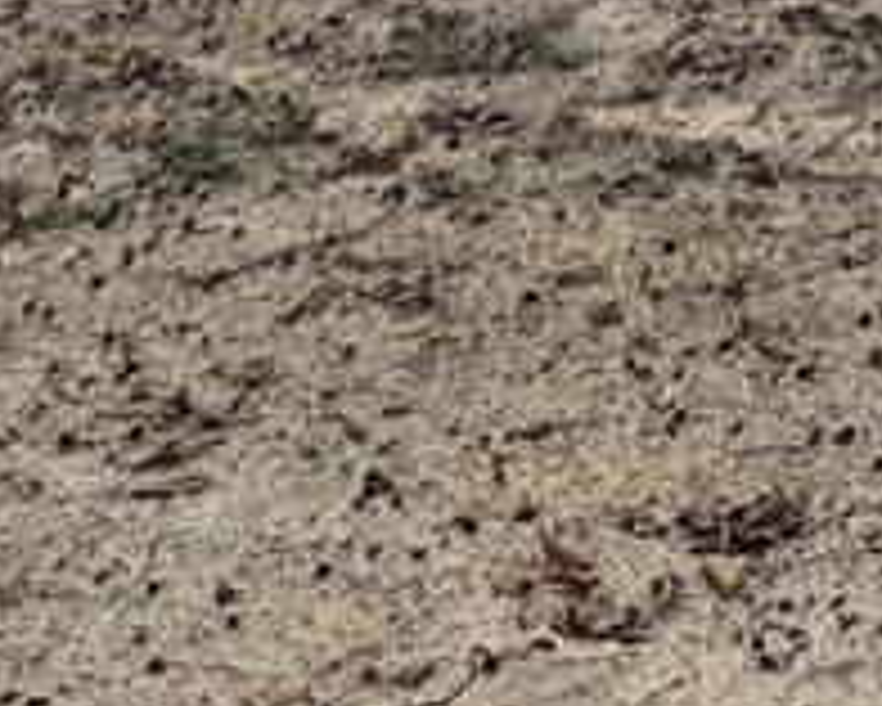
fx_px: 4988
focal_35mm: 191
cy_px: -1893
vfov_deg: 6.7
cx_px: 2470
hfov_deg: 8.7
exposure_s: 1/6410
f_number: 1.78
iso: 80
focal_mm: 6.76
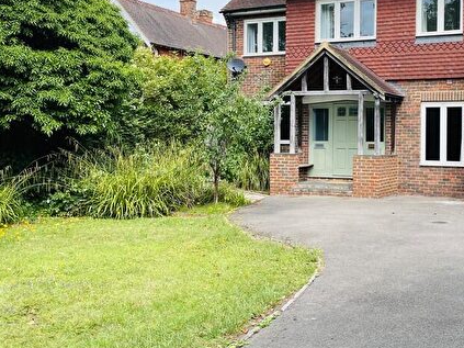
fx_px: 576
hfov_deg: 42.5
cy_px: 133
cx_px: 347
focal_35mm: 43
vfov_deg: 33.4
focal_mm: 5.1
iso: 32
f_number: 1.6
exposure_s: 1/1767
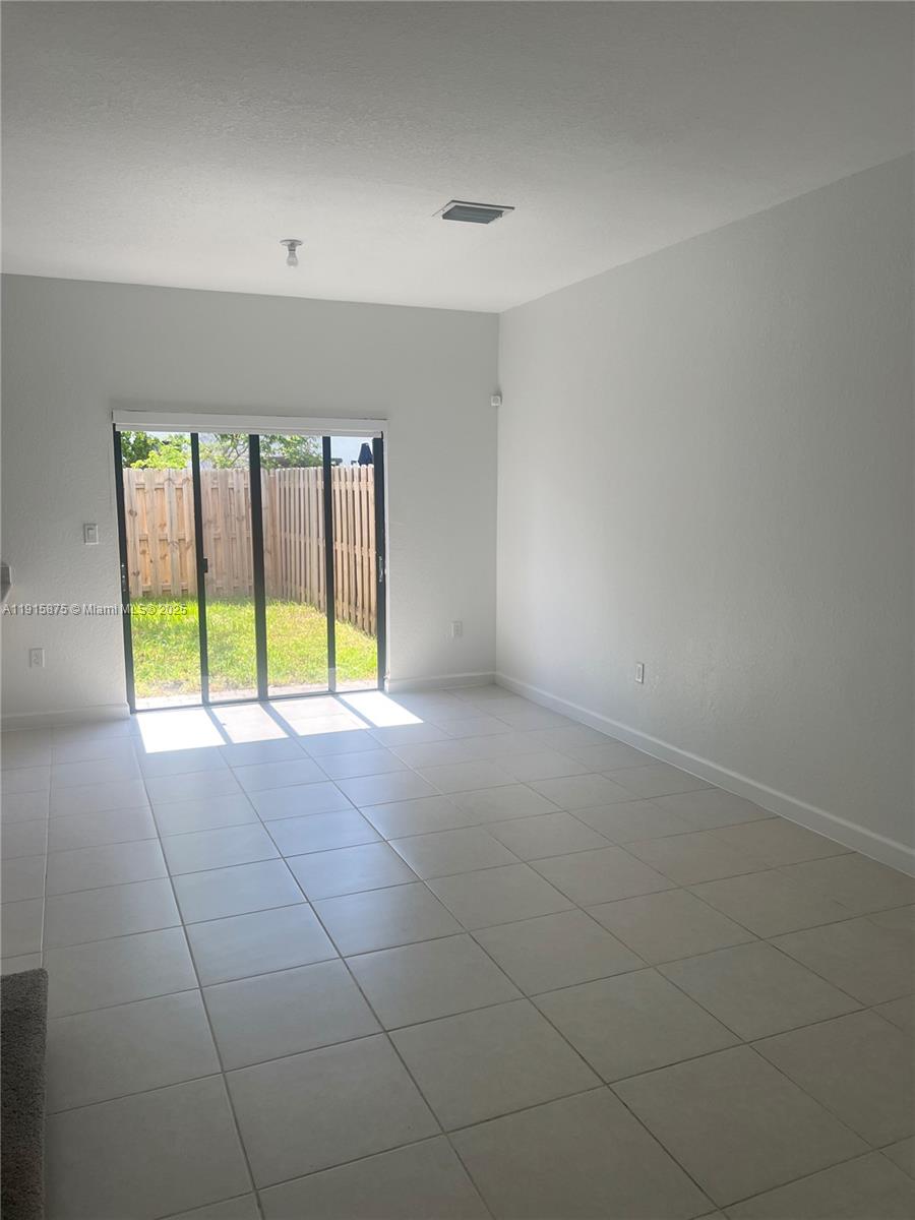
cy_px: 610
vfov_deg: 67.3
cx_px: 458
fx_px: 916
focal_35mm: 26
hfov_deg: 53.1
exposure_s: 1/171
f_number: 1.5
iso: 50
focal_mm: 5.7
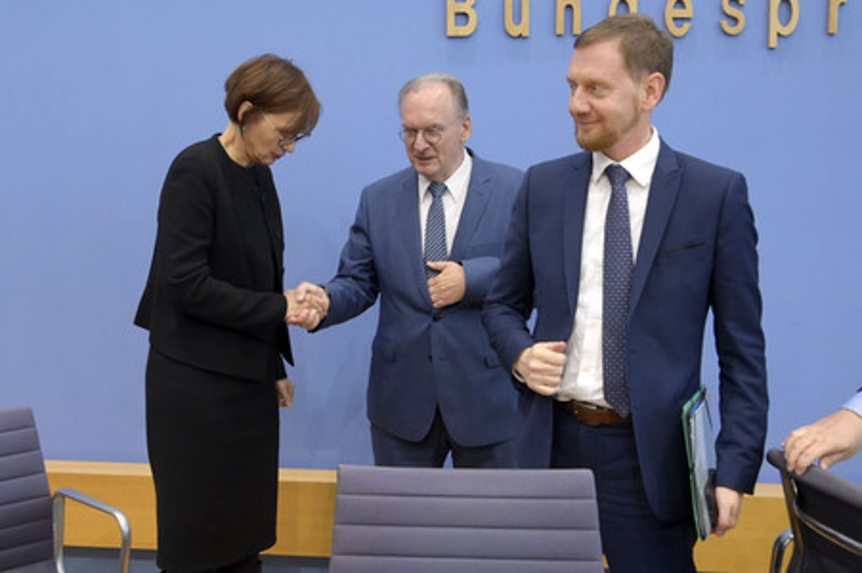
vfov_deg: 38.8
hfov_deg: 55.8
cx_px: 431
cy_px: 286
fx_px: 813
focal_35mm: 34
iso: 5000
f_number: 5.6
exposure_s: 1/500
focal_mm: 34
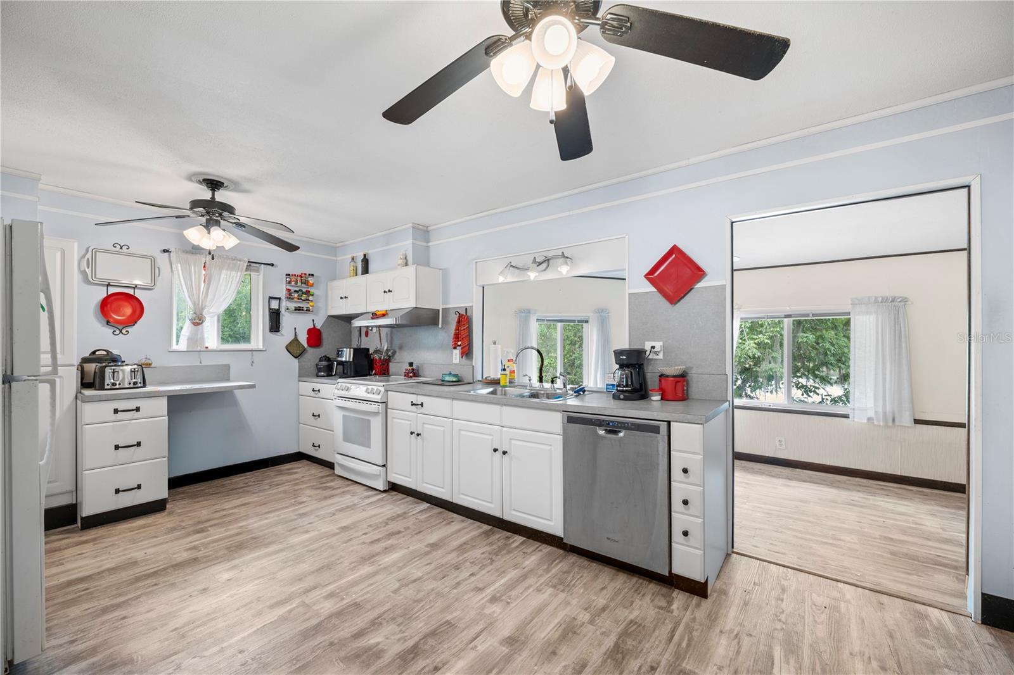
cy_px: 338
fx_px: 394
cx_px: 507
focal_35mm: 14
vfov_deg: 81.2
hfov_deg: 104.3
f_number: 7.1
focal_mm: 14
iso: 320
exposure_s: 1/2
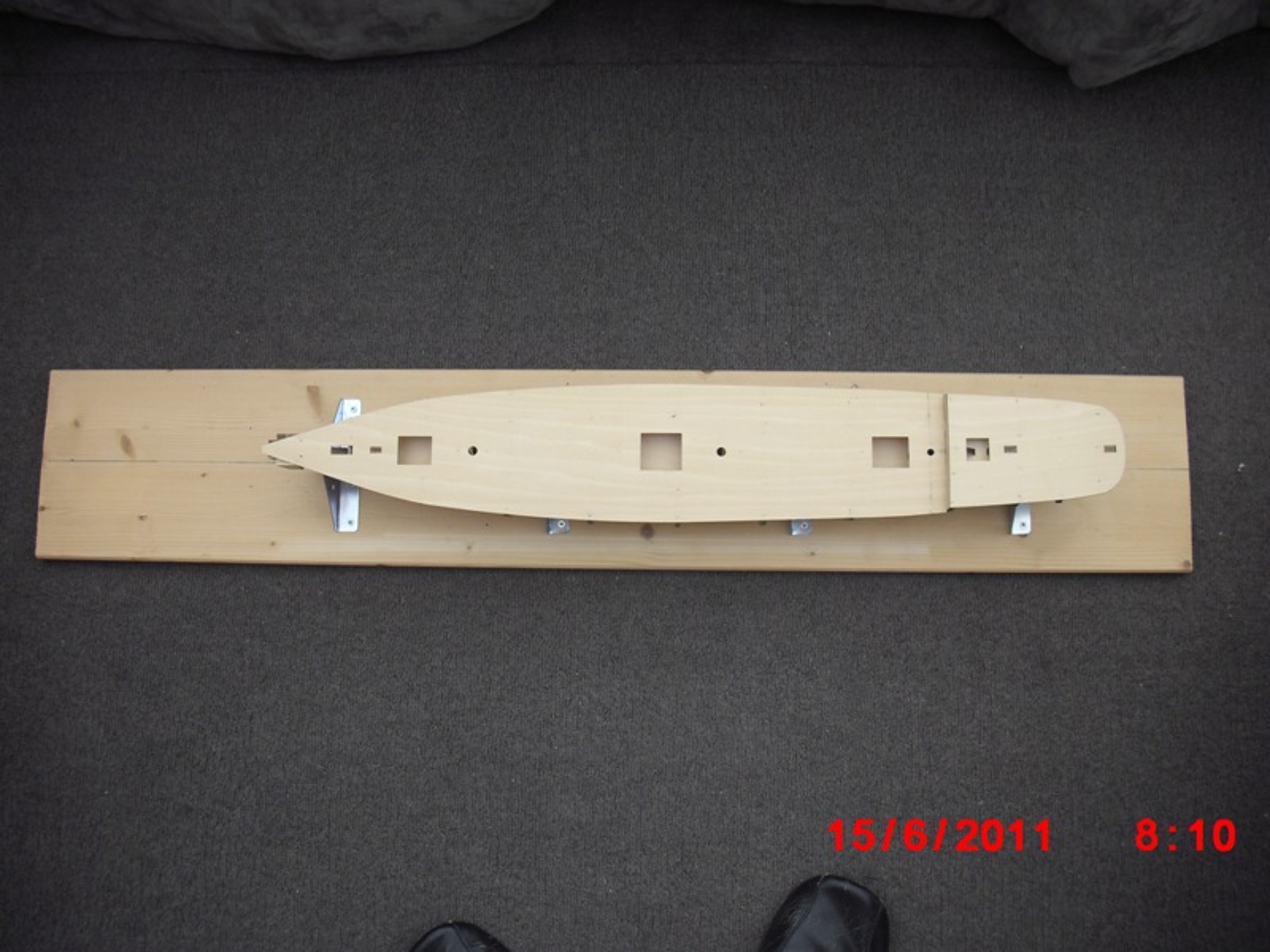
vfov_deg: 37.7
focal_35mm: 38
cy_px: 476
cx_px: 635
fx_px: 1394
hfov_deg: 49.0
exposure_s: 1/80
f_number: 2.8
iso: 100
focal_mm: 6.2
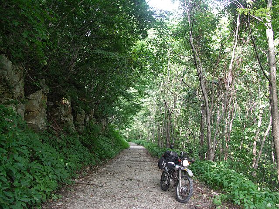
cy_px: 104
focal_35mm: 28
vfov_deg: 49.7
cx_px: 140
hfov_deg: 63.4
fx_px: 226
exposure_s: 1/30
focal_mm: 7.2
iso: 100
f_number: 2.8
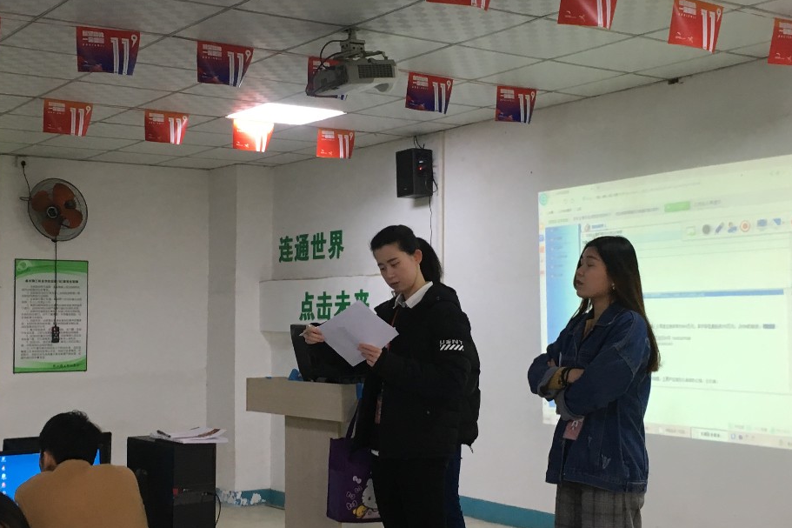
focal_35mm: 53
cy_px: 260
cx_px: 380
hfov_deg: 37.5
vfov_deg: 25.5
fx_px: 1166
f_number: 2.2
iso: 100
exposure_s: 1/33
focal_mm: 4.15
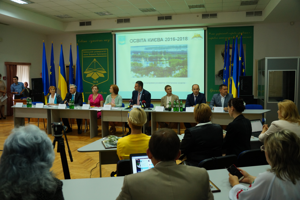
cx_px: 150
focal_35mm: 30
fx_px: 250
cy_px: 100
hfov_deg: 62.0
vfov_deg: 43.6
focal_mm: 20
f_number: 4
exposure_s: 1/60
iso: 640
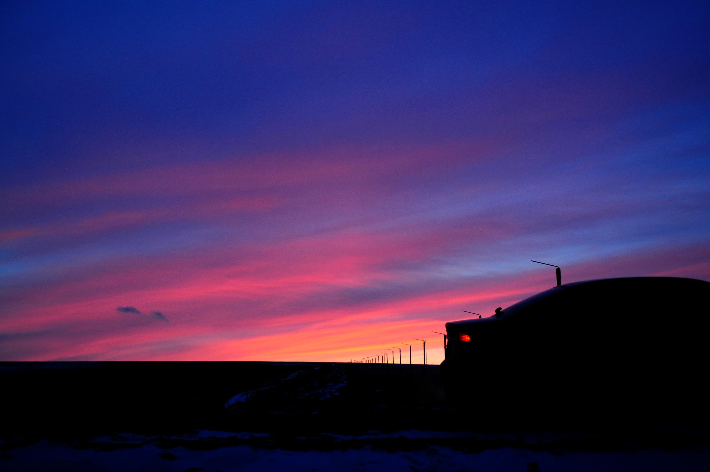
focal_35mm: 51
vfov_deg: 26.4
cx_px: 355
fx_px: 1005
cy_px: 236
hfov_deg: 38.9
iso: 800
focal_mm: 34
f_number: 5
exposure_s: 1/125
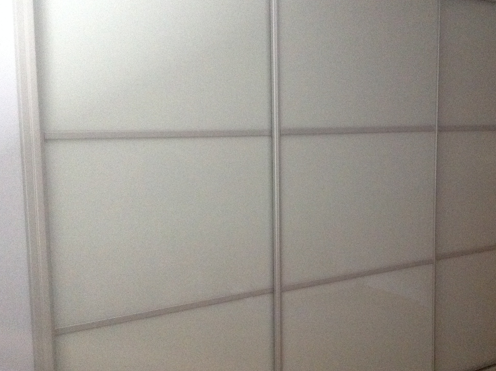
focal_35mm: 47
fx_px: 673
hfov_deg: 40.2
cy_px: 200
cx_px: 311
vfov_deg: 30.8
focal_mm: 4.28
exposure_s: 1/15
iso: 800
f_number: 2.4
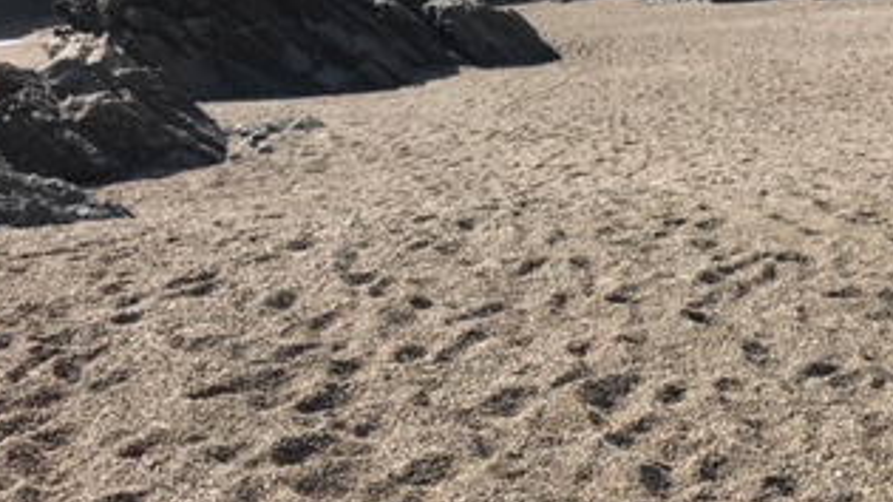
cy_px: 37
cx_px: 686
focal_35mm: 62
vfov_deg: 19.0
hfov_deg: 33.1
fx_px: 1468
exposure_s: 1/3096
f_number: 1.8
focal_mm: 3.99
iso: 20
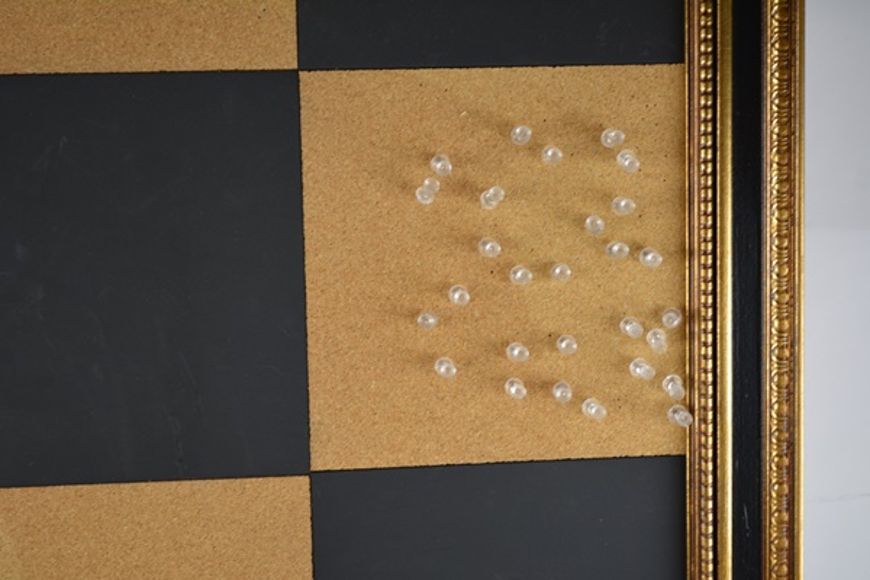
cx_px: 435
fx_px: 1522
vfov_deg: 21.6
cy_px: 290
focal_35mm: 63
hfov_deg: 31.9
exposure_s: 1/80
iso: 400
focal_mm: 42
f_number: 5.3
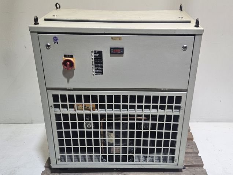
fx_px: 155
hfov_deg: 73.8
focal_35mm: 23
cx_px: 116
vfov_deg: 59.1
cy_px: 88
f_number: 1.8
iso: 80
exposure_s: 1/100
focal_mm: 5.4
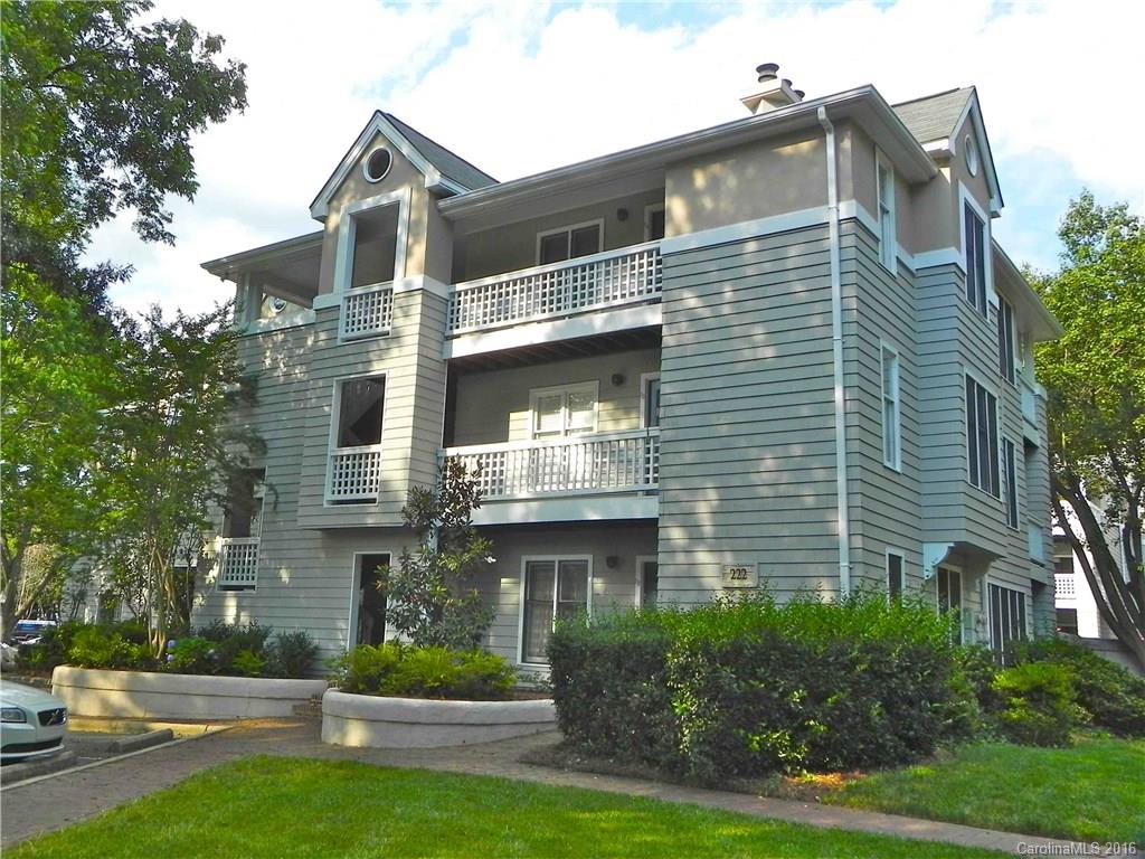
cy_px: 430
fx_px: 1092
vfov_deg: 42.9
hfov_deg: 55.4
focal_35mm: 33
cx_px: 572
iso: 160
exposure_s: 1/225
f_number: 5.6
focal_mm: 5.9
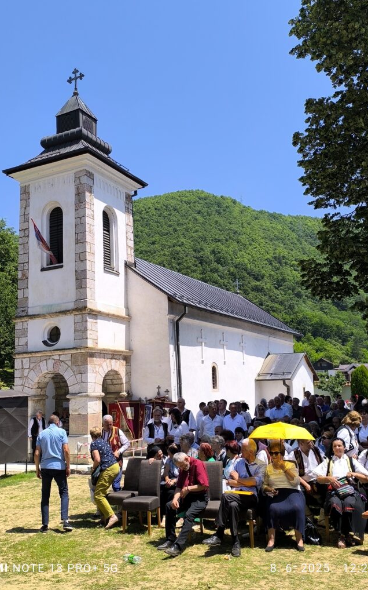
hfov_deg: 39.4
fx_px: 514
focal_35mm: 32
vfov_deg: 59.7
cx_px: 172
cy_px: 294
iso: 50
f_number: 1.65
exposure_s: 1/886
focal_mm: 6.14
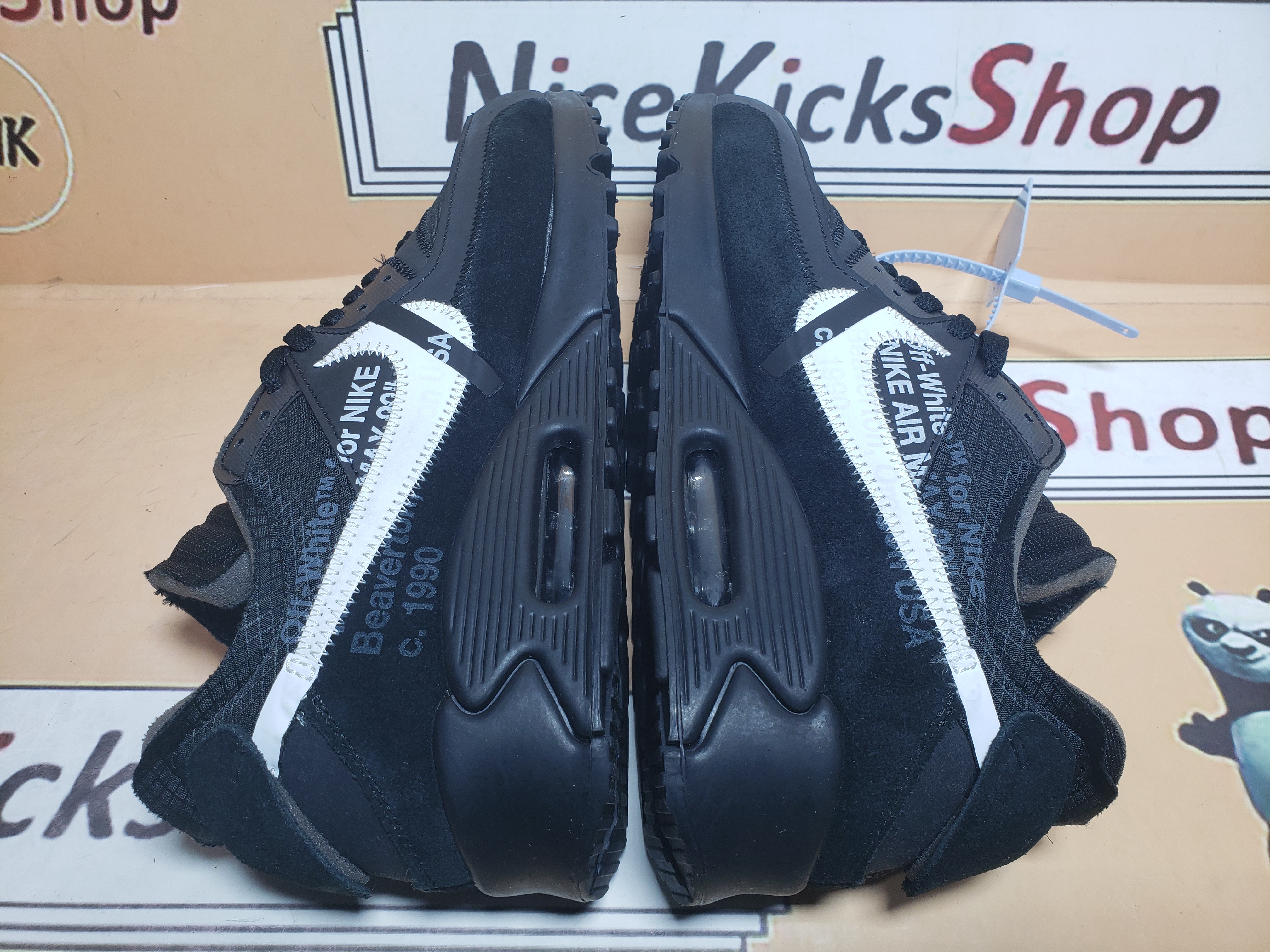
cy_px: 476
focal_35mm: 26
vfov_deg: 53.1
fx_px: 954
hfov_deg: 67.3
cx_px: 635
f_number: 2.4
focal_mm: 4.3
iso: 50
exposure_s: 1/167
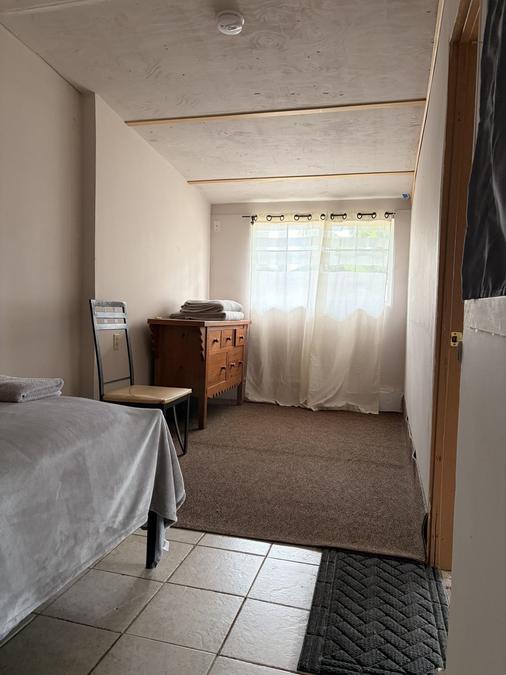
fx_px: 507
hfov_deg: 53.1
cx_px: 253
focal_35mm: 26
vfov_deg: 67.3
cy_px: 338
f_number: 1.6
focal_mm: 5.96
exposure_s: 1/60
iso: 160
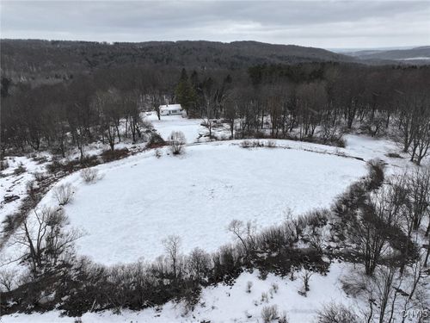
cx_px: 215
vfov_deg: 56.8
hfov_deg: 71.6
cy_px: 162
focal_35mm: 24
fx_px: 298
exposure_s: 1/240
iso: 100
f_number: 2.8
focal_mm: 12.29
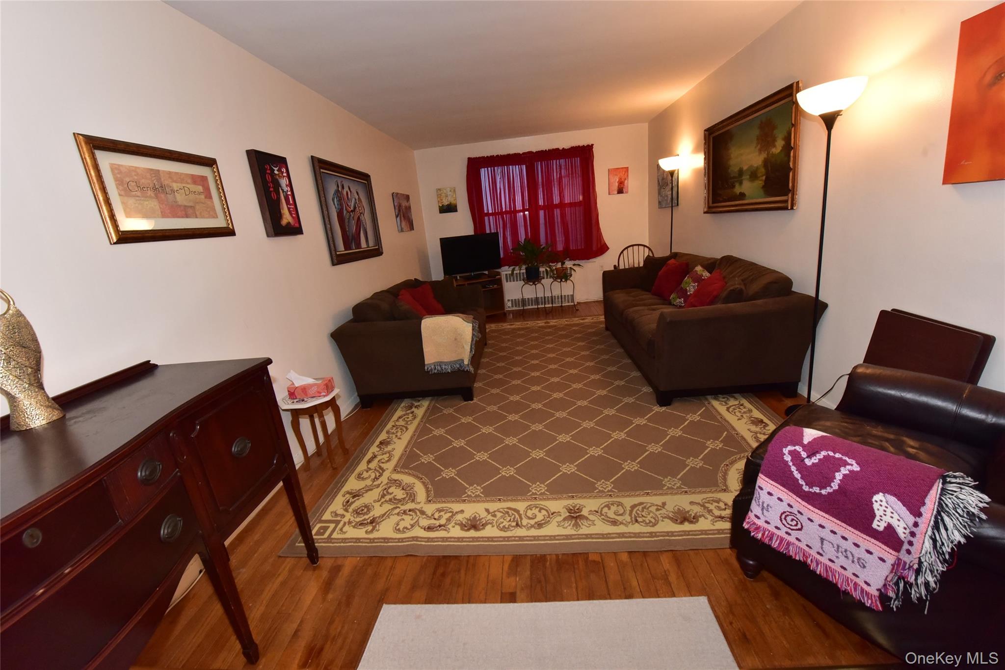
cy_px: 335
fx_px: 391
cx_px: 502
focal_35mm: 14
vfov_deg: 81.2
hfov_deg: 104.3
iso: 3200
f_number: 9
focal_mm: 14
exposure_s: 1/60
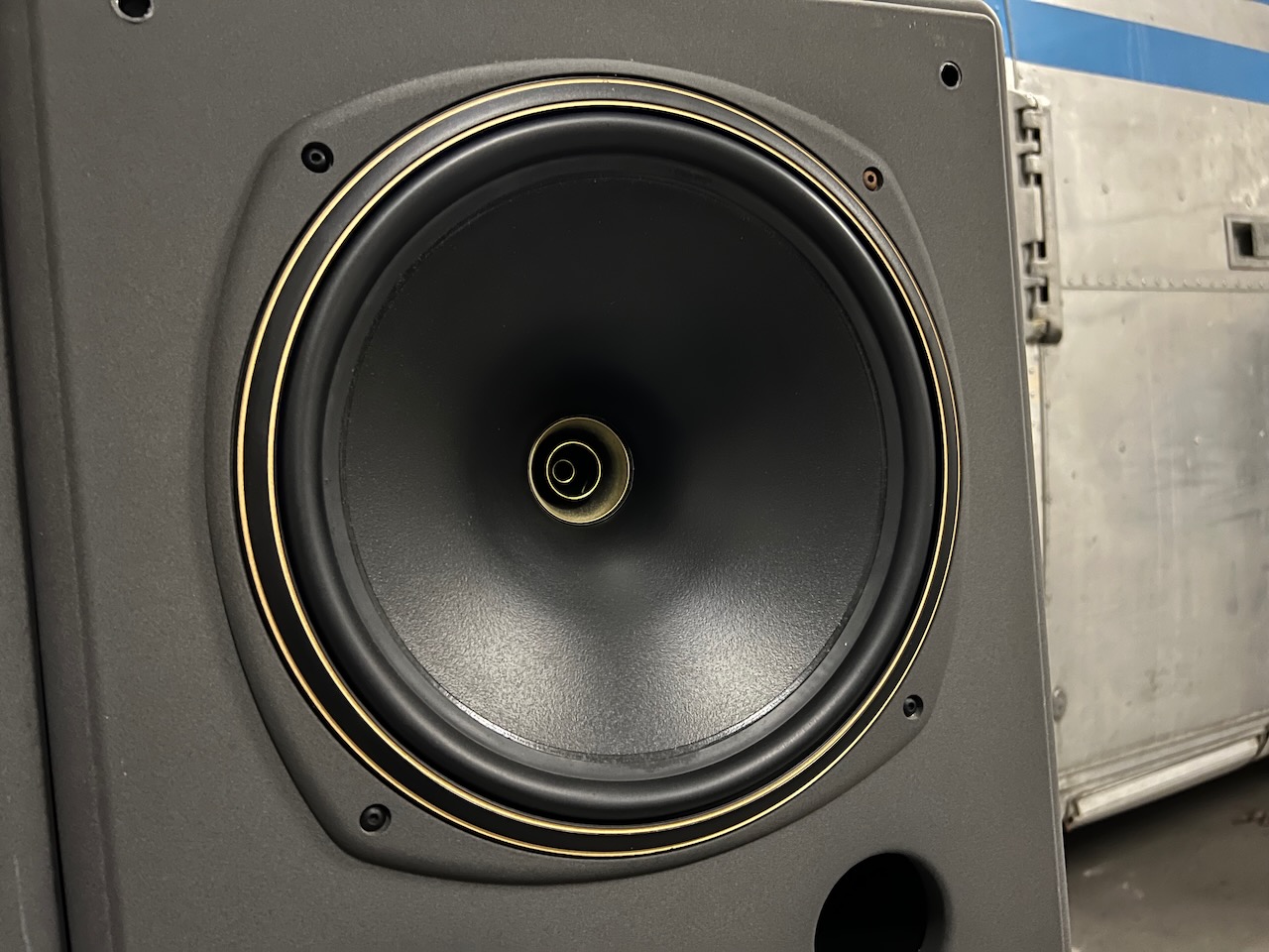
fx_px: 953
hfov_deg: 67.3
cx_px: 634
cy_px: 476
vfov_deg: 53.1
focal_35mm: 26
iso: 800
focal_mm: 5.7
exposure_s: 1/17
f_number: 1.5
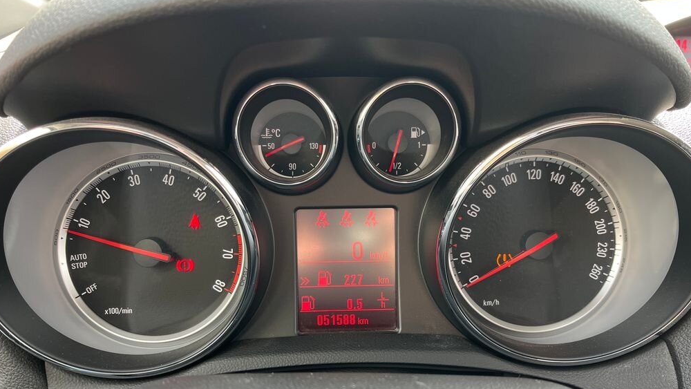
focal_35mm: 29
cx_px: 346
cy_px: 229
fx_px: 531
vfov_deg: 40.1
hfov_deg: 66.1
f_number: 1.6
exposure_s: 1/121
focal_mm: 5.1
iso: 80
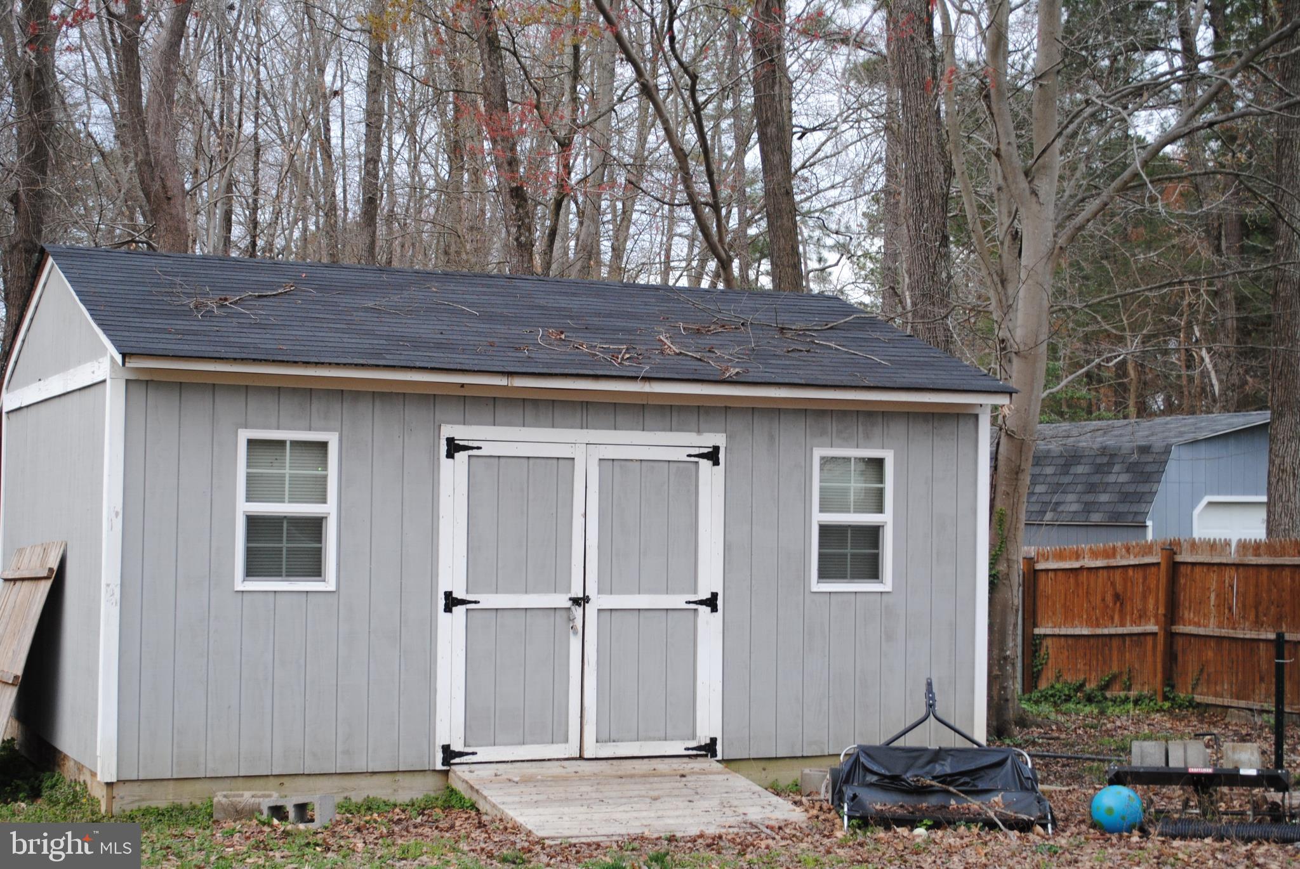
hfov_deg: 35.0
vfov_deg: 23.8
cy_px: 434
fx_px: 2060
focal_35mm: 57
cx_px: 650
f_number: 5
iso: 320
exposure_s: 1/30
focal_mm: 38
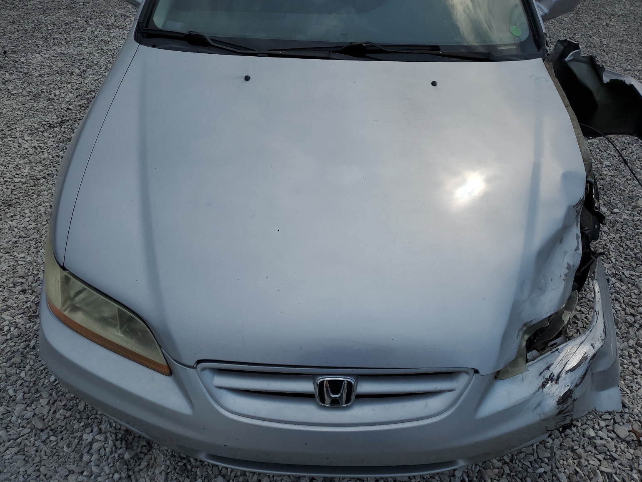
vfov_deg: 51.4
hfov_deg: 65.3
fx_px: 501
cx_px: 332
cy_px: 237
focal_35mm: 27
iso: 50
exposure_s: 1/10000
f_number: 1.5
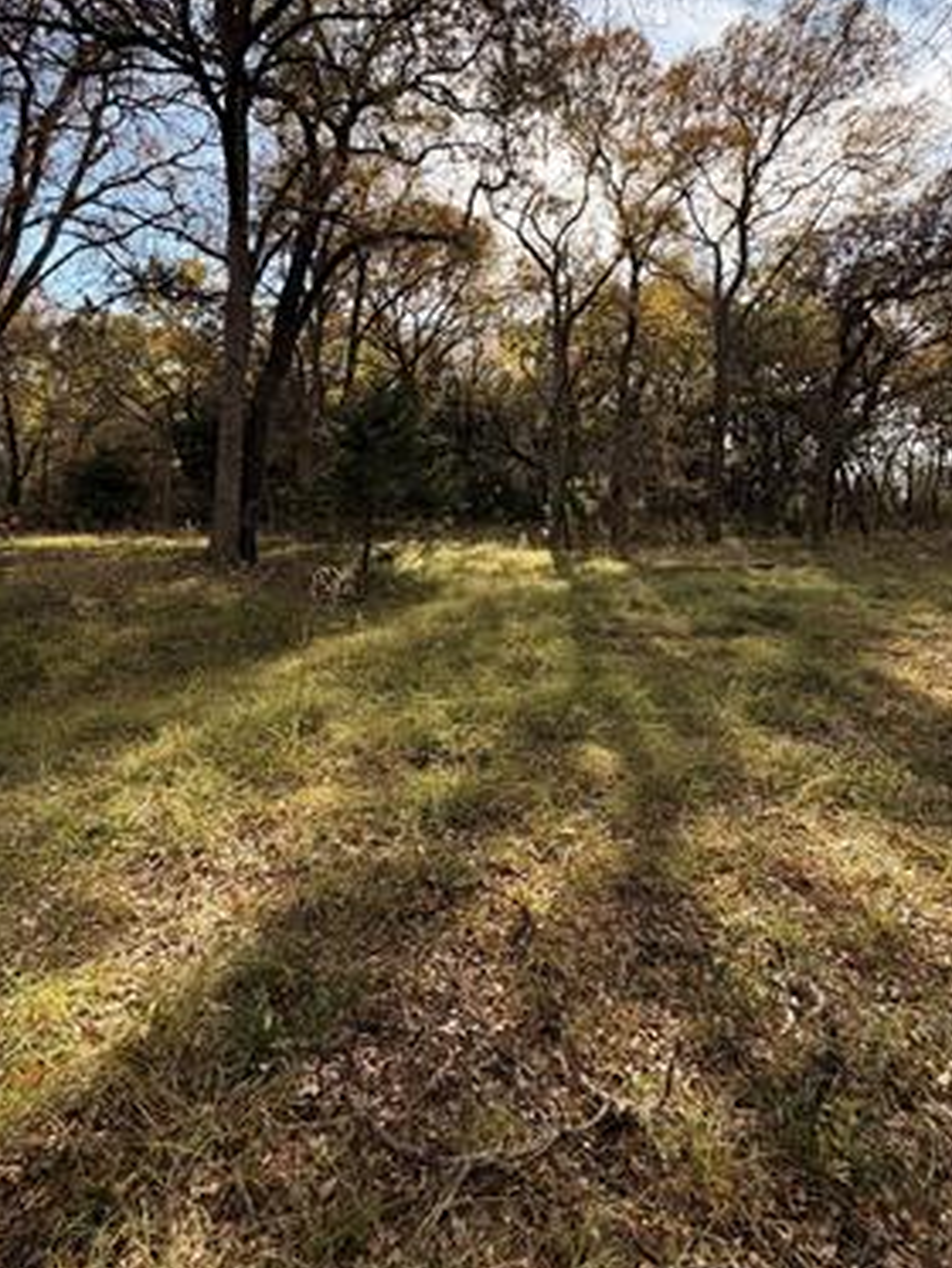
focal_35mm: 18
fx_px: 660
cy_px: 530
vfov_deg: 87.0
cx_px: 490
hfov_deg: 71.6
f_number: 2.2
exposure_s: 1/502
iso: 64
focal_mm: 2.22
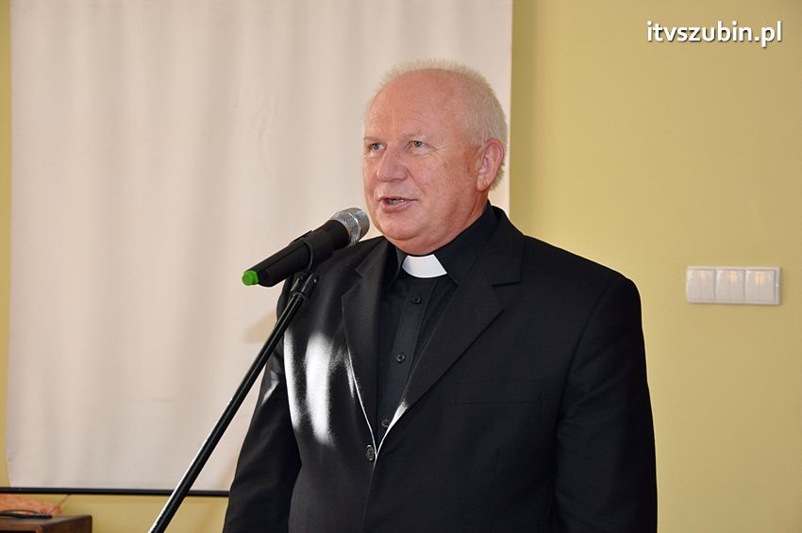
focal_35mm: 93
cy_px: 266
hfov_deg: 21.9
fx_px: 2070
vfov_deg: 14.7
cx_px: 401
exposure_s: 1/100
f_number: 5.6
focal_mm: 62
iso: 800
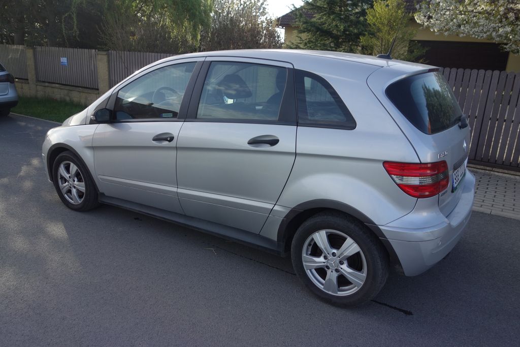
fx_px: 404
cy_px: 174
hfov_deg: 65.5
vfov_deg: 46.4
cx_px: 260
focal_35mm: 28
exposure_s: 1/500
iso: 125
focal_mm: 10.4
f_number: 2.8
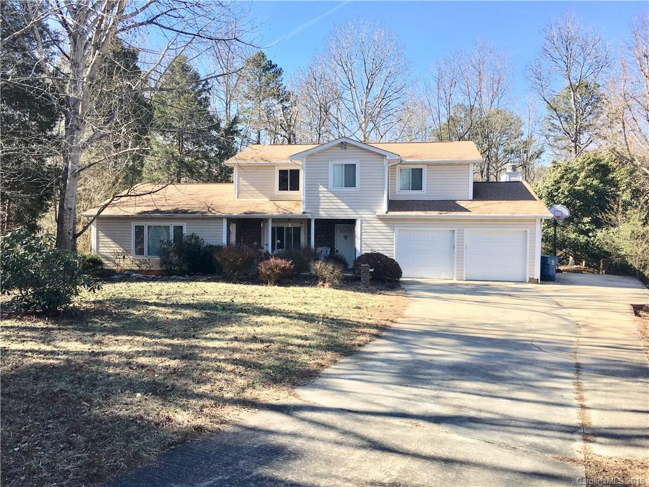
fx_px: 544
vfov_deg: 48.2
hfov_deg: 61.7
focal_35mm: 29
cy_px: 244
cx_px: 324
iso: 25
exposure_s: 1/680
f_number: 2.2
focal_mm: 4.15
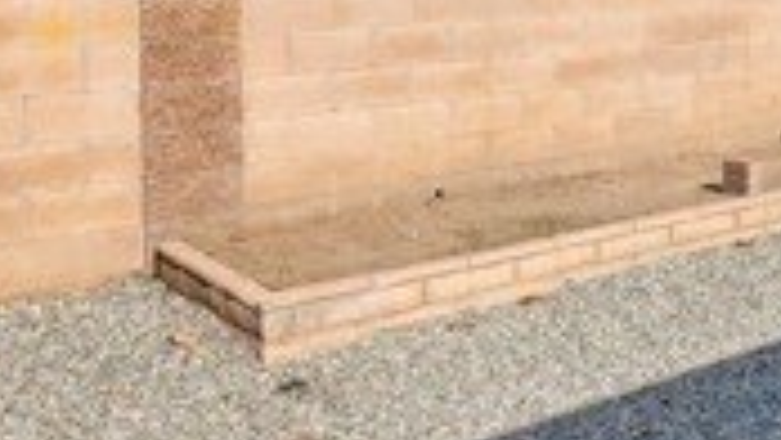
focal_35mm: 54
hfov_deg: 33.2
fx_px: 1119
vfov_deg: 21.3
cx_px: 875
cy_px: -27
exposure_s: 1/250
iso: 500
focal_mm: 14
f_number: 22
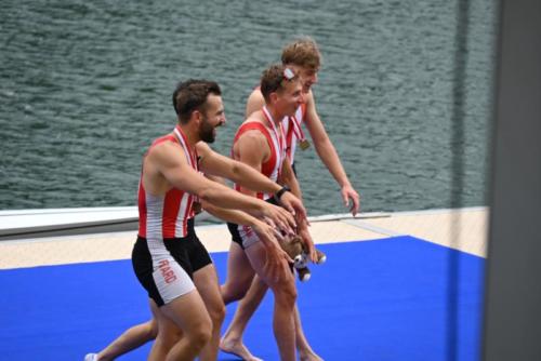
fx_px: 3007
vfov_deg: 6.9
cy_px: 180
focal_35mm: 200
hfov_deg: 10.3
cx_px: 270
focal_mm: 200
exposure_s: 1/500
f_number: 6.3
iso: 320
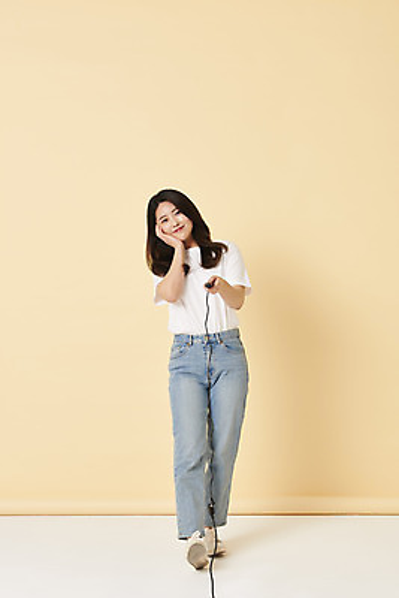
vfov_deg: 32.4
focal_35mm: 62
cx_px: 200
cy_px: 299
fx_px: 1030
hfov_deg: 21.9
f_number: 13
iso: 100
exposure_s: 1/125
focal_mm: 62
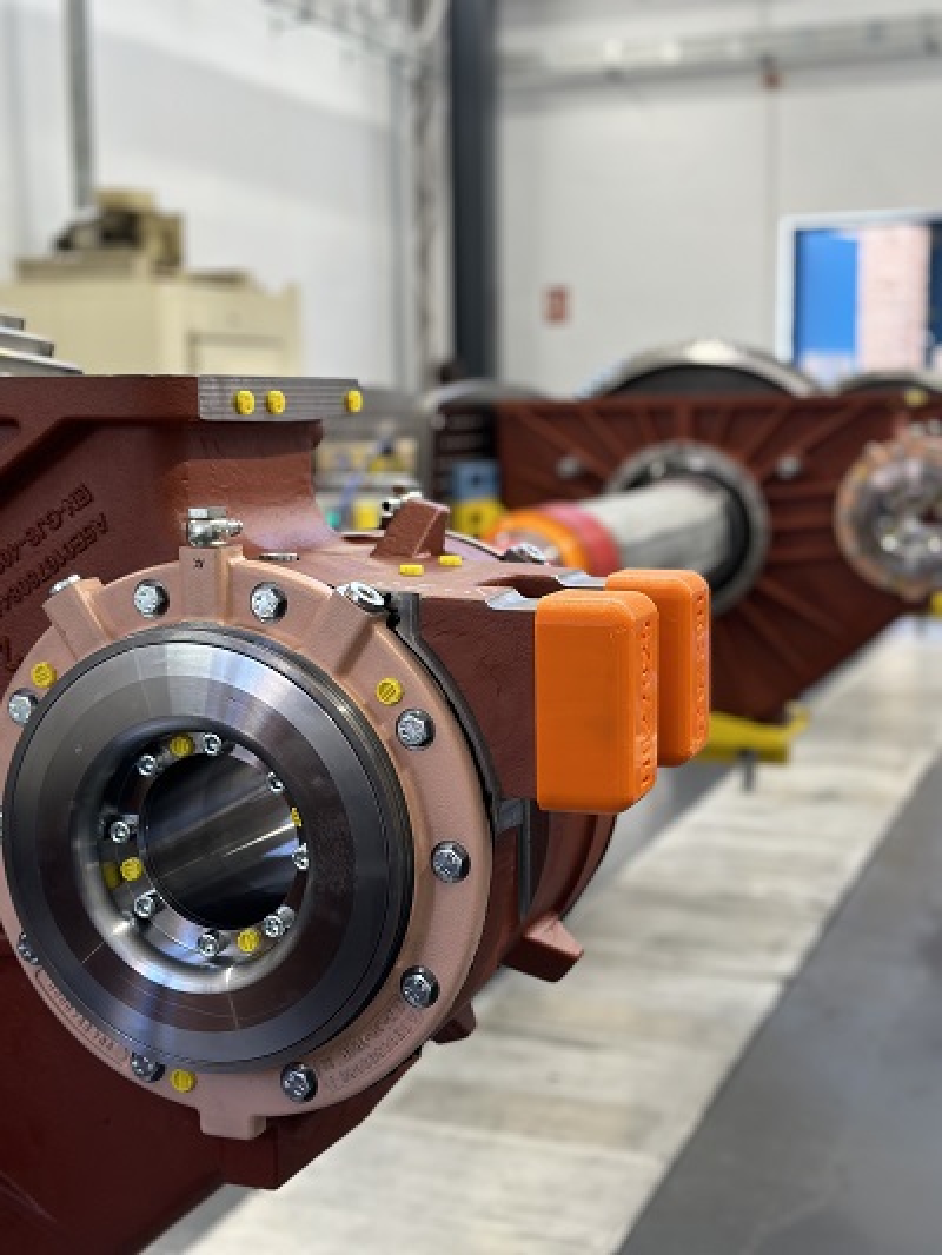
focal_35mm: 48
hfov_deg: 30.3
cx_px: 471
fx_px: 1741
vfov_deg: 39.6
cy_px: 628
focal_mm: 6.86
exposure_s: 1/127
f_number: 1.78
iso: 80
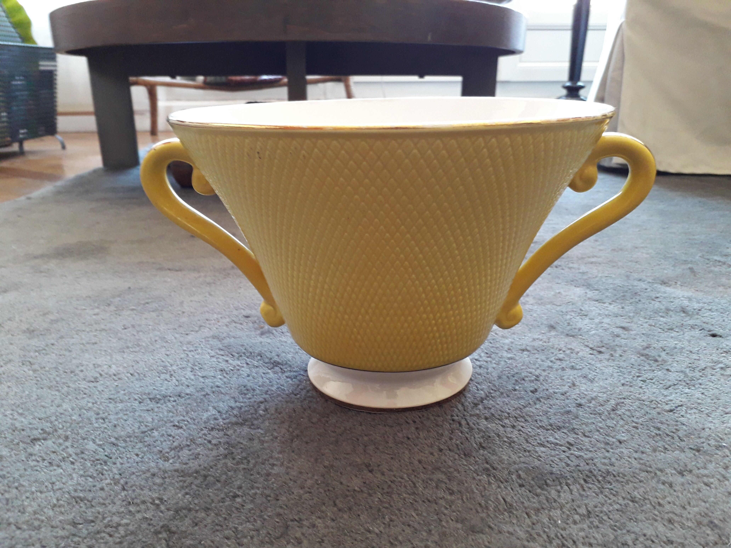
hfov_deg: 65.3
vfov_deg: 51.4
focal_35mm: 27
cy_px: 274
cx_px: 366
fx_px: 570
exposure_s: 1/30
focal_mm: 3.6
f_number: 1.9
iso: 160
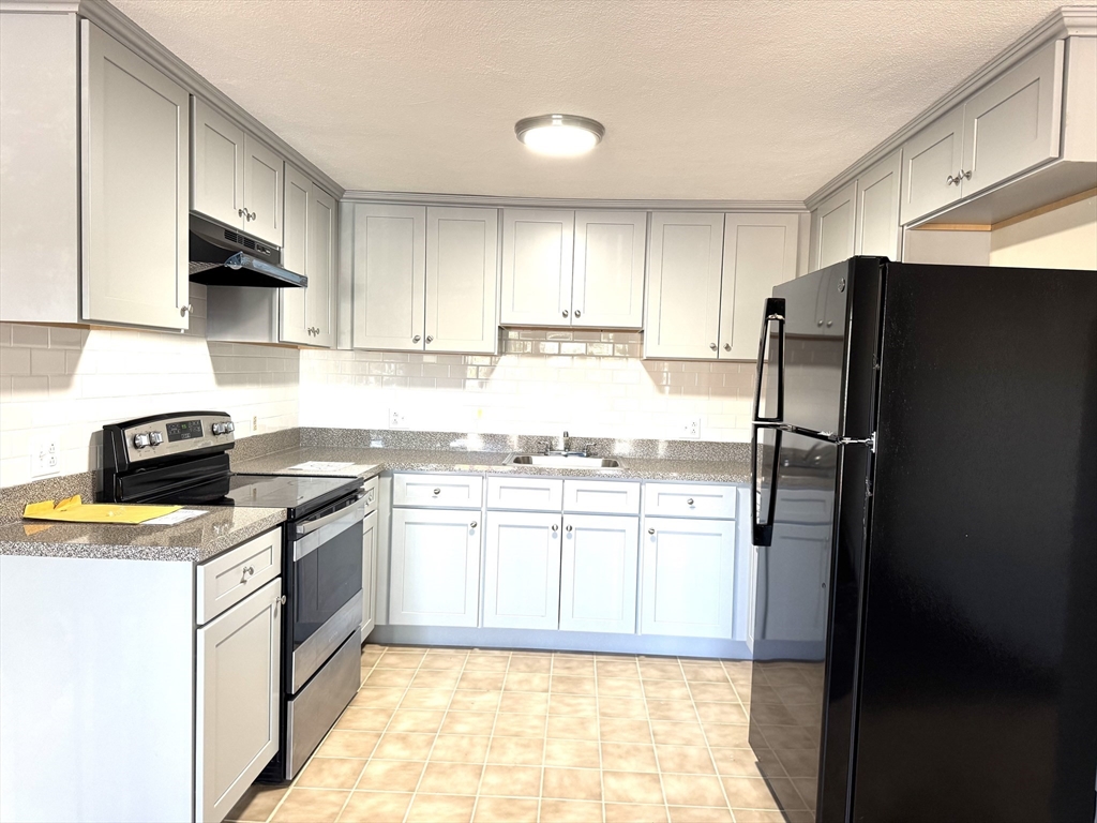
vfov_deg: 56.8
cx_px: 548
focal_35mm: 24
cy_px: 412
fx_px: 761
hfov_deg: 71.6
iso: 200
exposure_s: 1/60
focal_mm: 6.76
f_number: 1.78
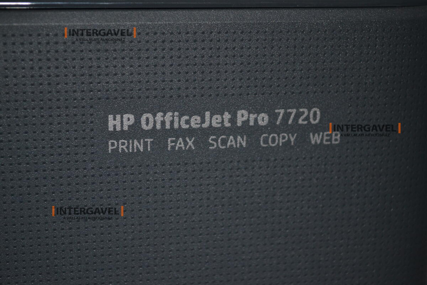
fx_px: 854
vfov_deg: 18.9
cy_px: 142
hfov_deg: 28.1
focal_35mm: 72
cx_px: 214
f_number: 5.3
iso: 560
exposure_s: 1/60
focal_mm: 48
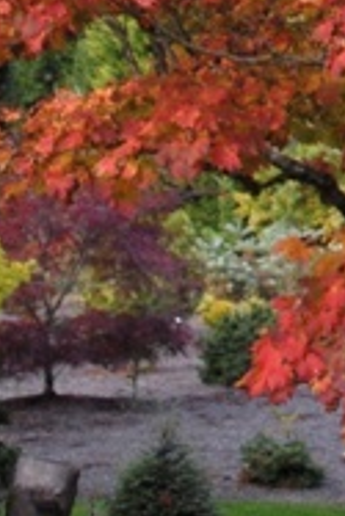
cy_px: -280
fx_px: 2123
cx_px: 480
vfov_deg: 13.0
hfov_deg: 9.1
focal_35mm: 148
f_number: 3.5
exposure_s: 1/125
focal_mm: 18
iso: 180
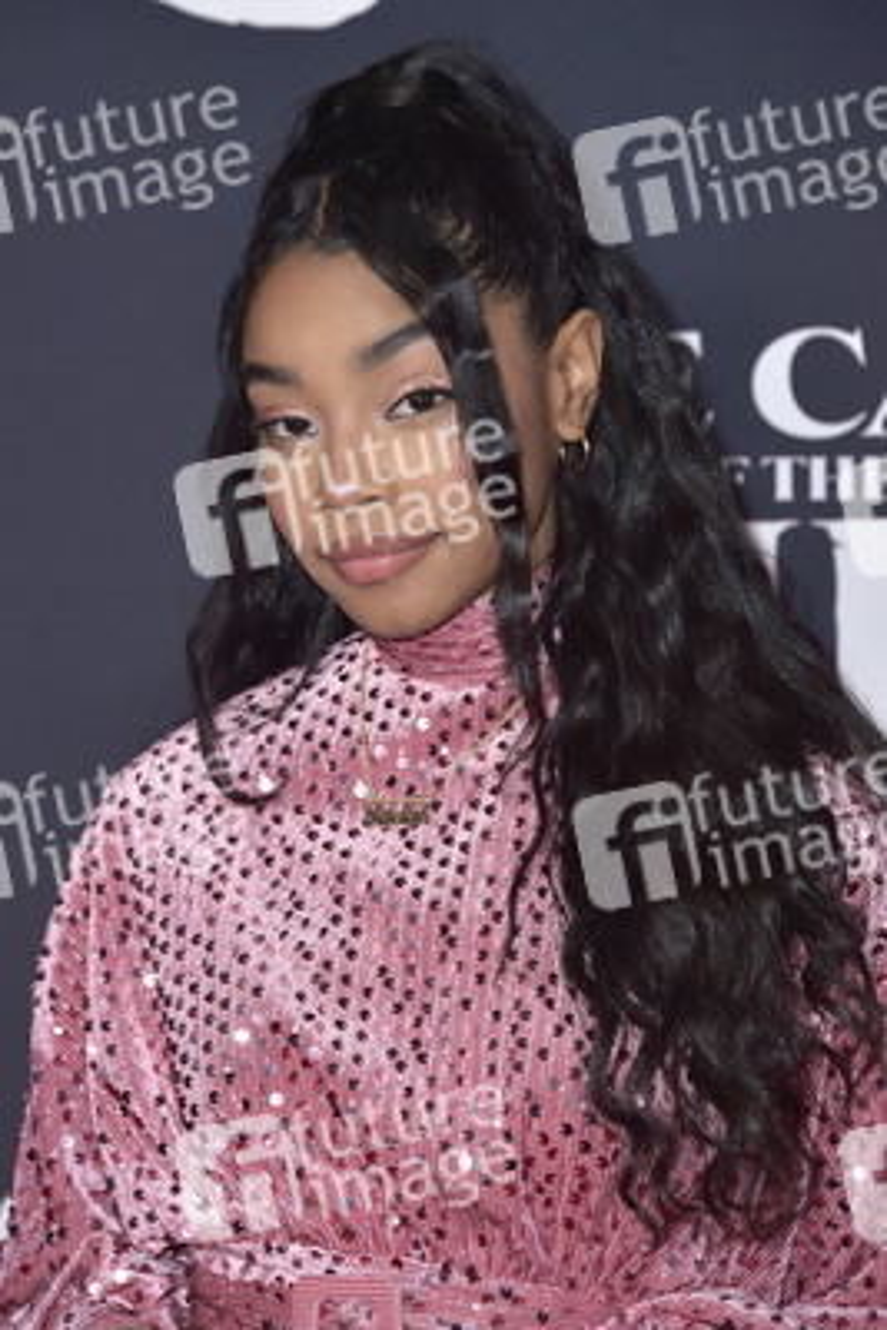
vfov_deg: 10.8
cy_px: 665
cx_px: 444
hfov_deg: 7.2
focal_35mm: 190
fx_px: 7015
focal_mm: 190
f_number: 7.1
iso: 320
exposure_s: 1/250
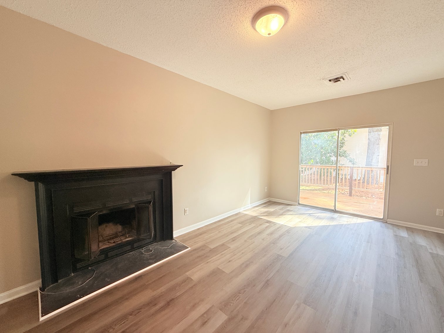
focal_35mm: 14
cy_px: 166
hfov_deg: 102.1
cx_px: 222
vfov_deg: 85.7
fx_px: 180
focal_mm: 2.22
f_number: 2.2
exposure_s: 1/99
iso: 100
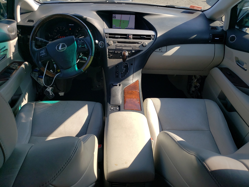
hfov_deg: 67.3
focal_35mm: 26
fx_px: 187
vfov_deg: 53.1
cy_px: 94
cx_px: 124
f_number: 1.5
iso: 50
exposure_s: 1/909
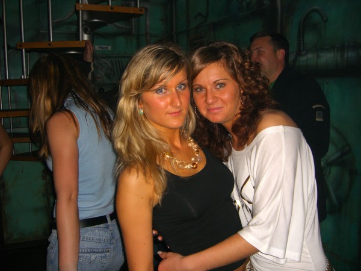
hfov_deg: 49.0
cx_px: 180
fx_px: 396
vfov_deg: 37.7
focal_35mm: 38
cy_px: 136
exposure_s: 1/60
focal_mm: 7.9
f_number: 2.8
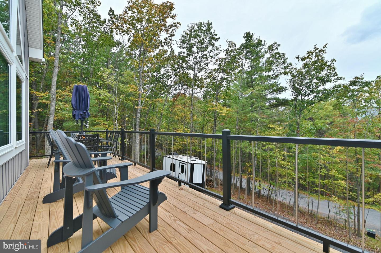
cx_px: 190
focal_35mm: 16
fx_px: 169
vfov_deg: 73.7
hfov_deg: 96.8
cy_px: 126
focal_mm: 16
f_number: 4.5
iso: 200
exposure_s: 1/80
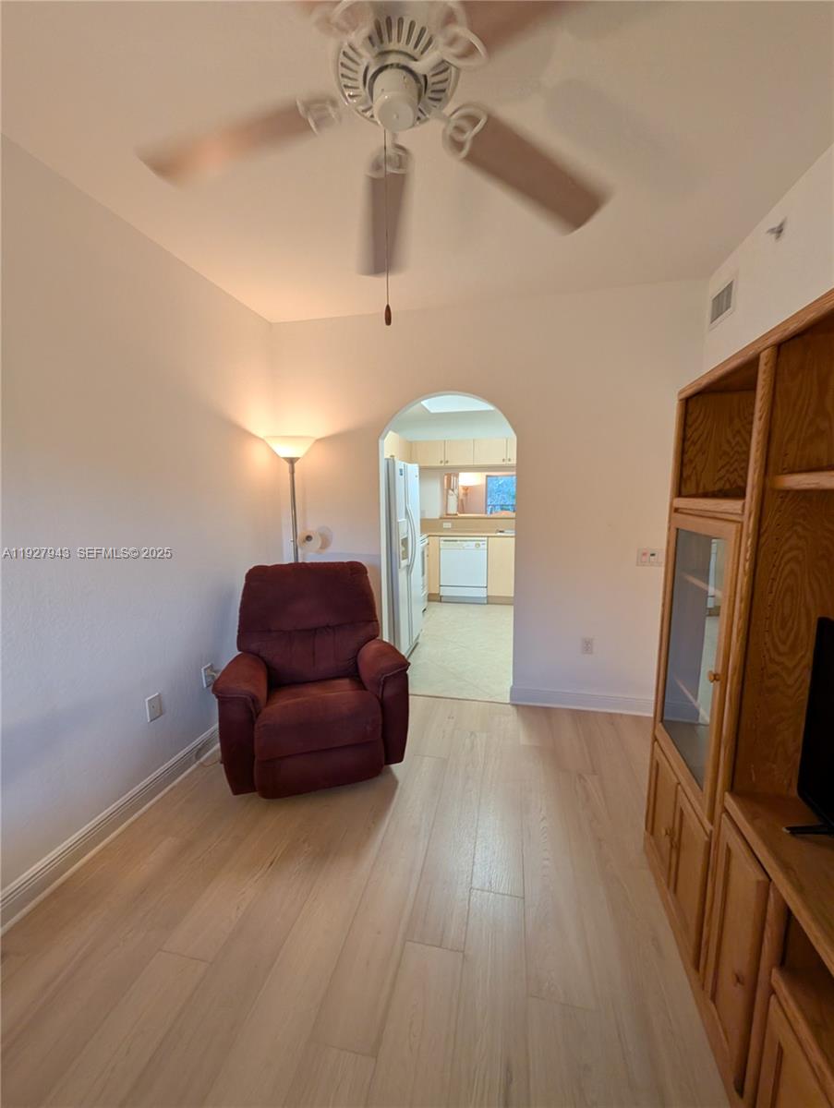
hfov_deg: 94.6
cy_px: 554
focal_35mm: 12
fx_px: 385
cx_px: 417
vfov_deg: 110.5
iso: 76
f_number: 1.7
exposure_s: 1/60
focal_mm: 2.02
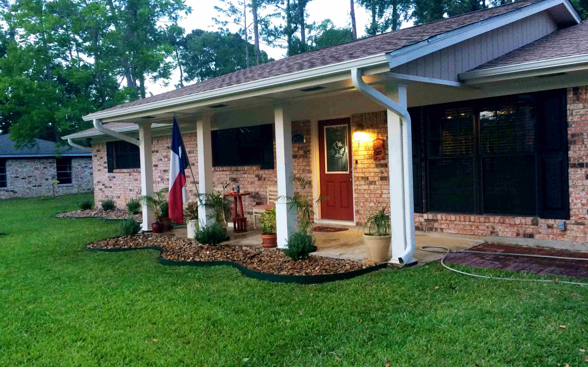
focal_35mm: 31
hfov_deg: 61.2
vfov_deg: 40.6
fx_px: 497
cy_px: 179
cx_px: 293
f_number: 2.2
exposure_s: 1/30
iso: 100
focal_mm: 4.15
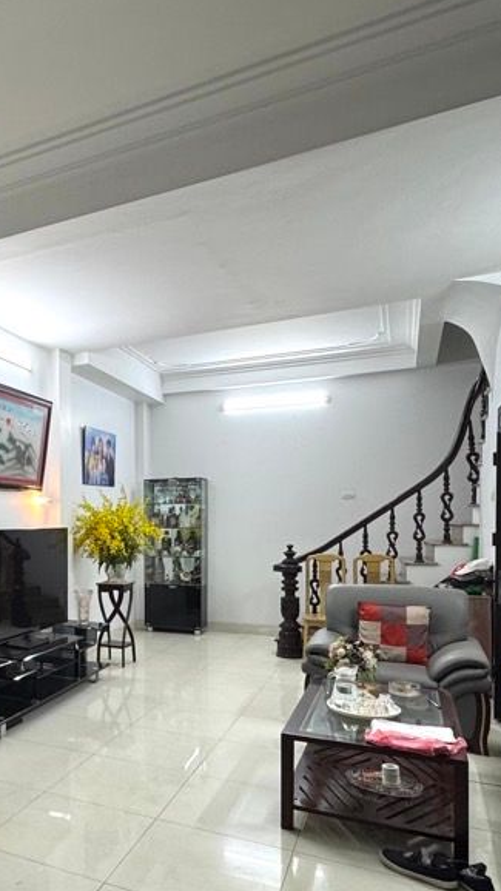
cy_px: 546
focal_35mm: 27
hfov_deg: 39.2
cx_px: 31
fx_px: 638
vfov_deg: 69.0
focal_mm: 2.22
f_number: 2.2
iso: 160
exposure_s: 1/100
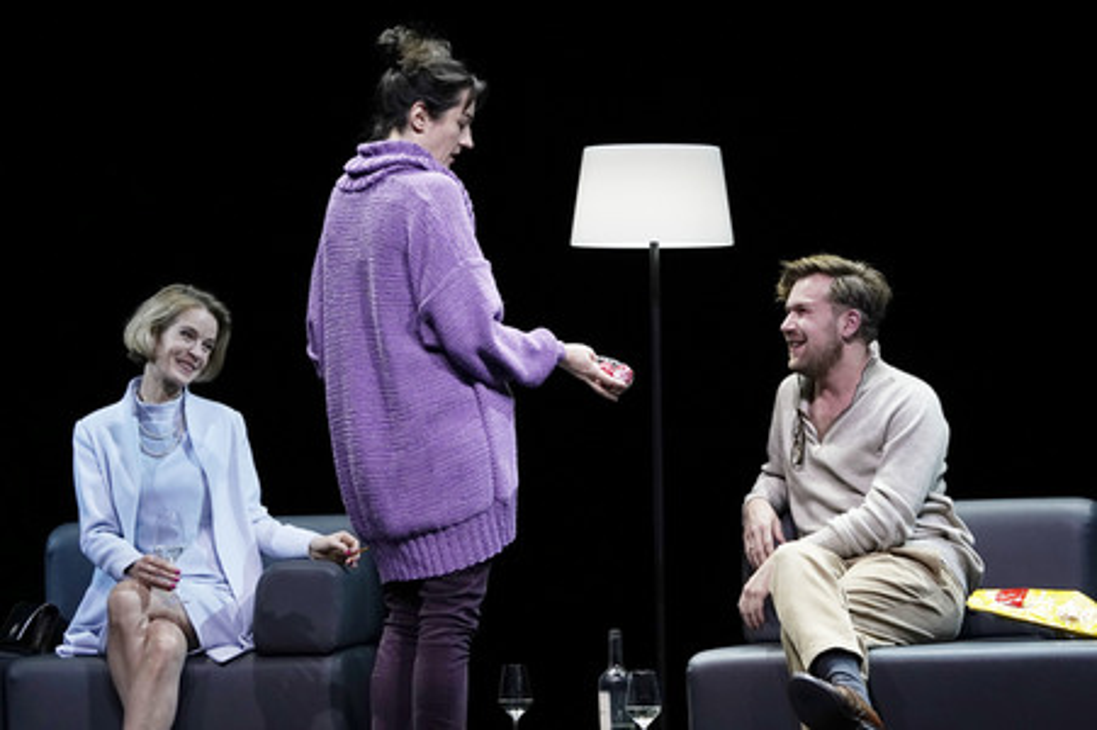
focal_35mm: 200
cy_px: 365
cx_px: 548
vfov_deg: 6.9
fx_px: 6090
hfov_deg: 10.3
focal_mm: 200
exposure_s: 1/125
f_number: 5.6
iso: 3200
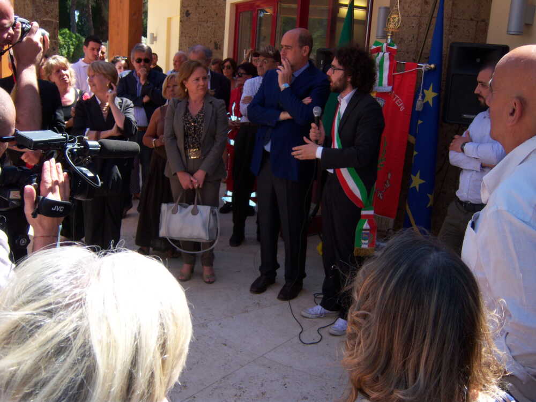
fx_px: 557
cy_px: 201
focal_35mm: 36
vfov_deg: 39.7
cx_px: 268
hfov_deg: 51.4
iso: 80
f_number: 2.8
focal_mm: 7.5
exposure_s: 1/400
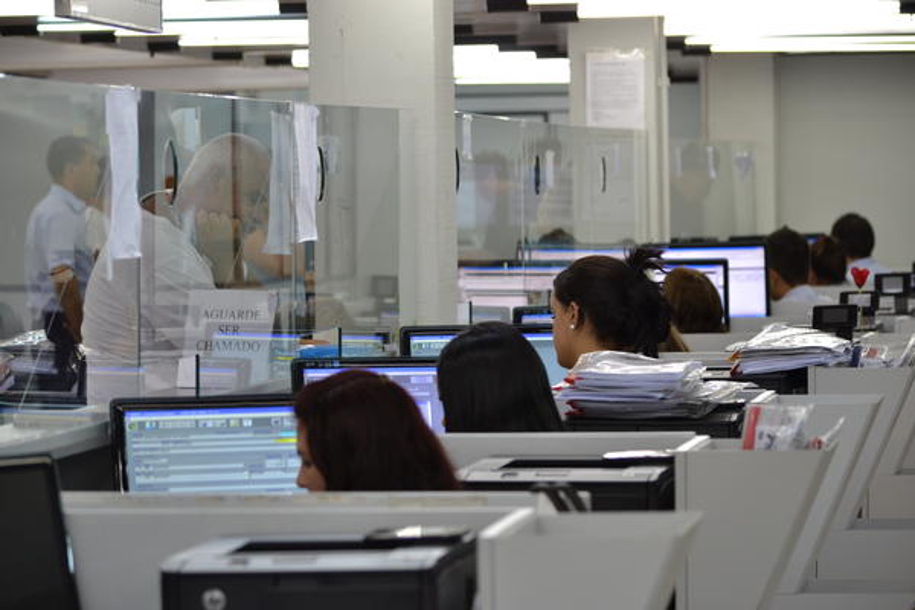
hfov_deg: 12.5
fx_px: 4193
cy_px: 305
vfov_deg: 8.3
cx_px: 458
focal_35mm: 165
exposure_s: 1/80
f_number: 4.8
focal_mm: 110
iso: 800
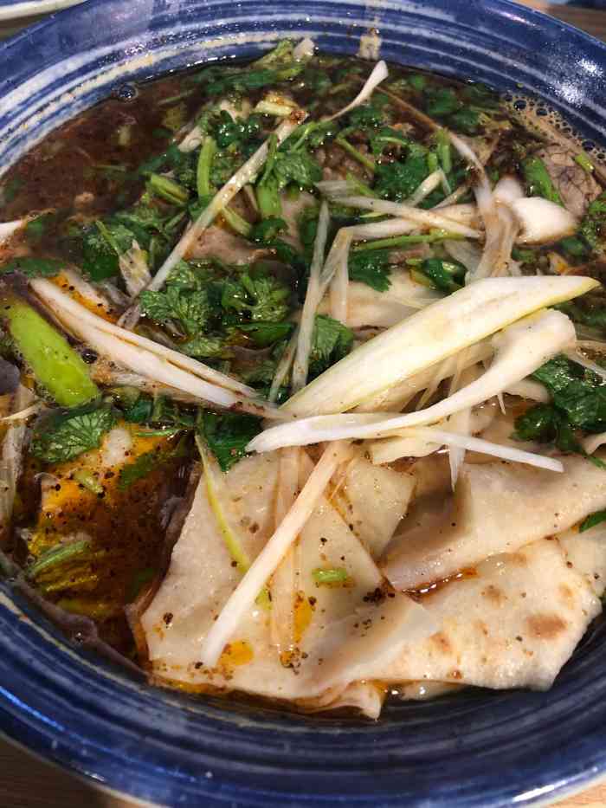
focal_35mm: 28
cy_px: 404
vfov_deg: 63.4
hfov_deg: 49.8
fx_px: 653
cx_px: 303
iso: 64
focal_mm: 4
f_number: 1.8
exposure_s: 1/17
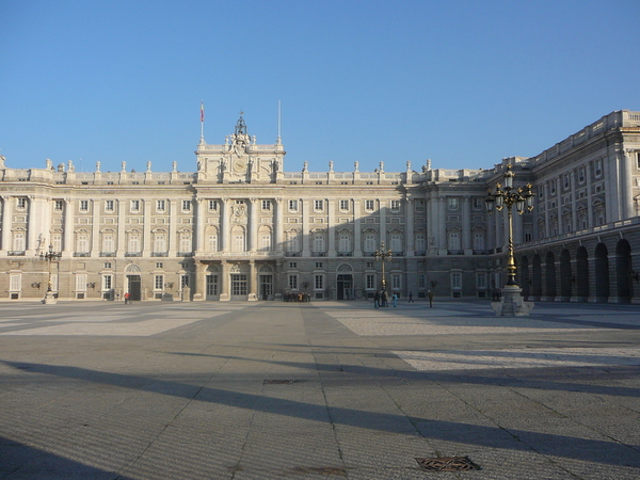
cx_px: 320
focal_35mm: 35
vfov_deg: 40.7
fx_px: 647
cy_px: 240
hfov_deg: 52.6
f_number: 5
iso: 80
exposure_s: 1/500
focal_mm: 5.2
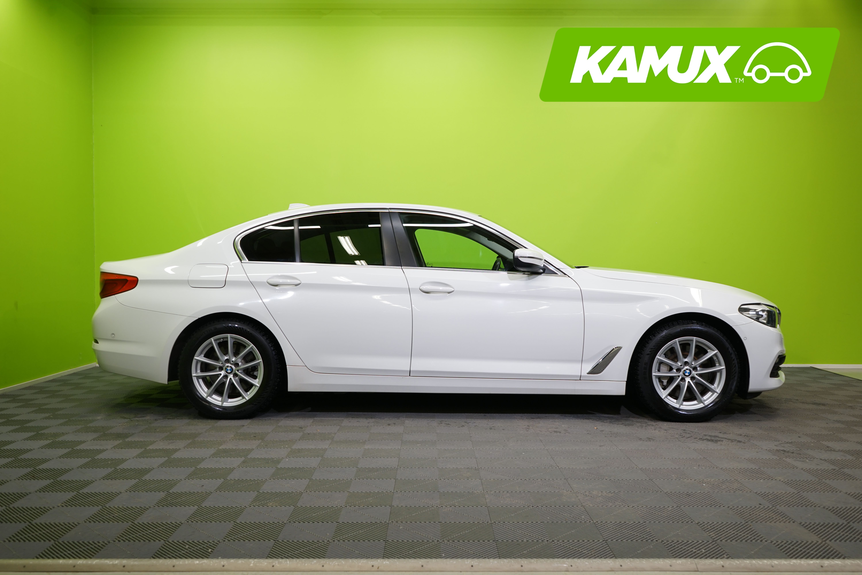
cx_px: 431
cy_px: 288
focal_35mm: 31
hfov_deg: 60.3
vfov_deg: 42.3
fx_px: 742
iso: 400
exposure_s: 1/30
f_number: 5.6
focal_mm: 31
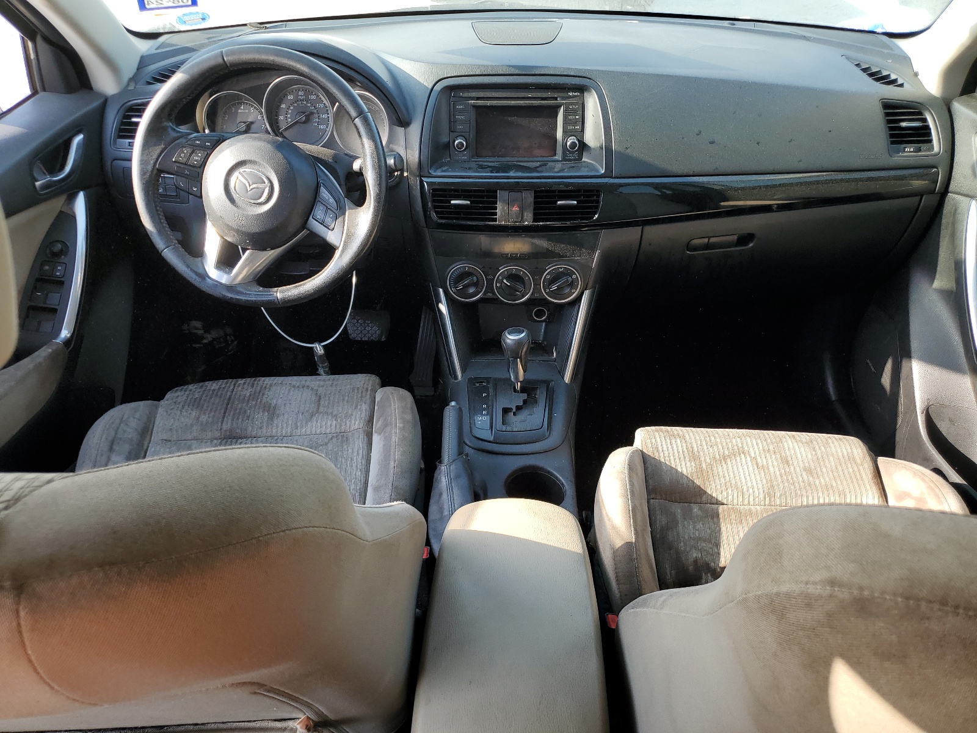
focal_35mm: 26
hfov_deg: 67.3
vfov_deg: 53.1
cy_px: 366
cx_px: 488
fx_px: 734
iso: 50
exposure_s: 1/270
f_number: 1.5
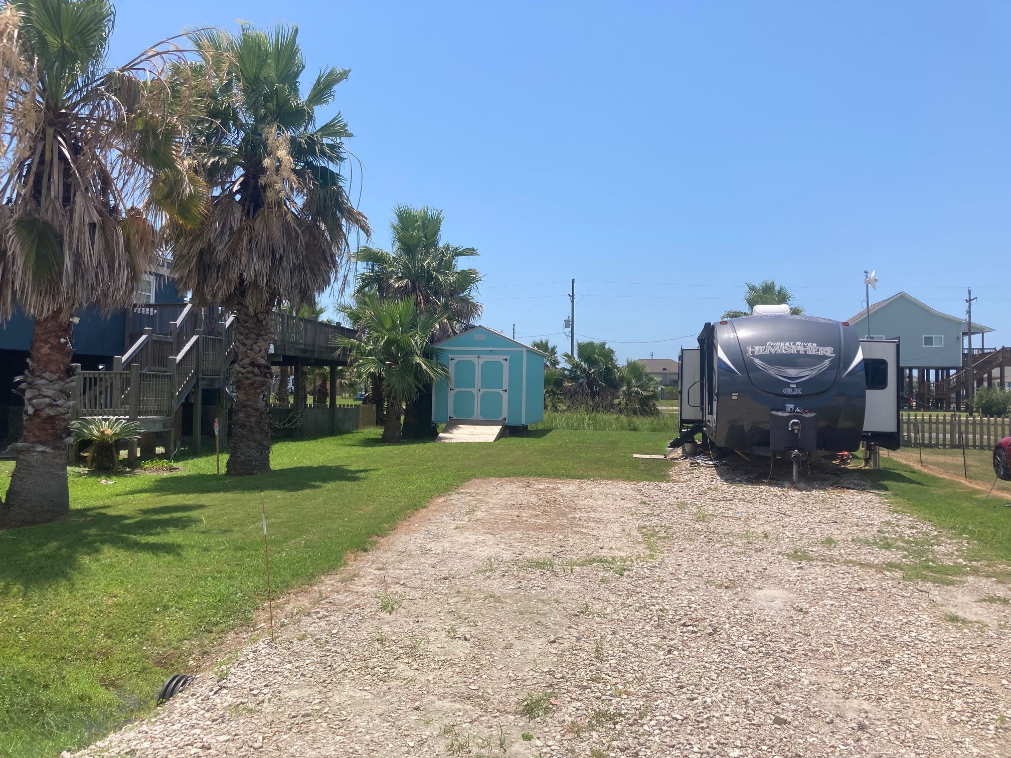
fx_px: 818
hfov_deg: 63.4
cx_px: 506
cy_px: 379
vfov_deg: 49.7
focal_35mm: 28
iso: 25
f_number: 1.8
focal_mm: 3.99
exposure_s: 1/2703
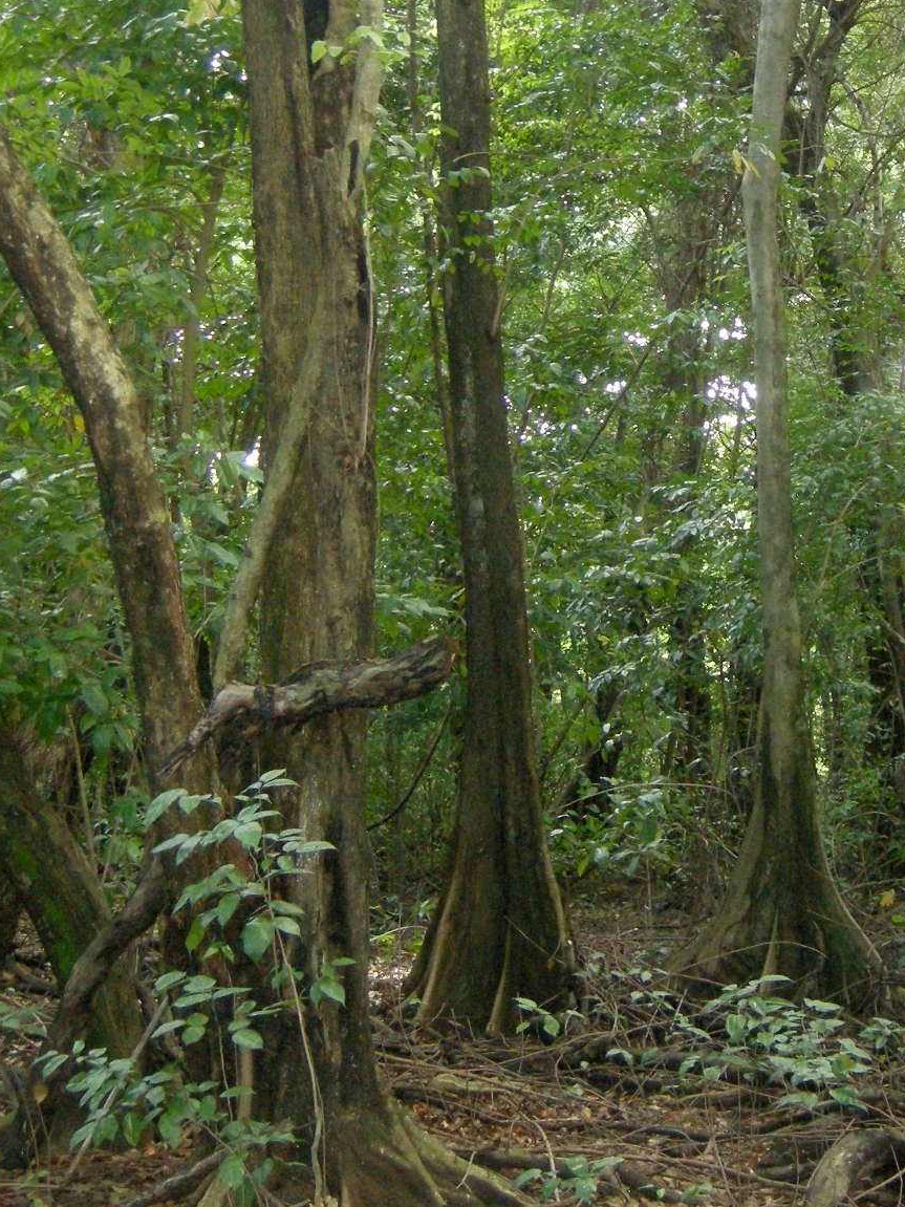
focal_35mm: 73
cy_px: 342
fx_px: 2545
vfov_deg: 26.4
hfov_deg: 19.8
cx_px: 795
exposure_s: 1/30
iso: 400
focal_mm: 7.5
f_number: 2.7
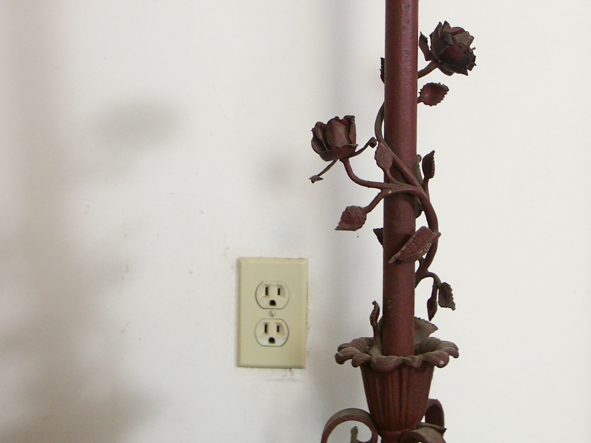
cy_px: 225
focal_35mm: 72
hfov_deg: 27.0
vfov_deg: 20.4
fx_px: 1229
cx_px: 361
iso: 100
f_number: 3.5
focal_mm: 13.23
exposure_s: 1/13
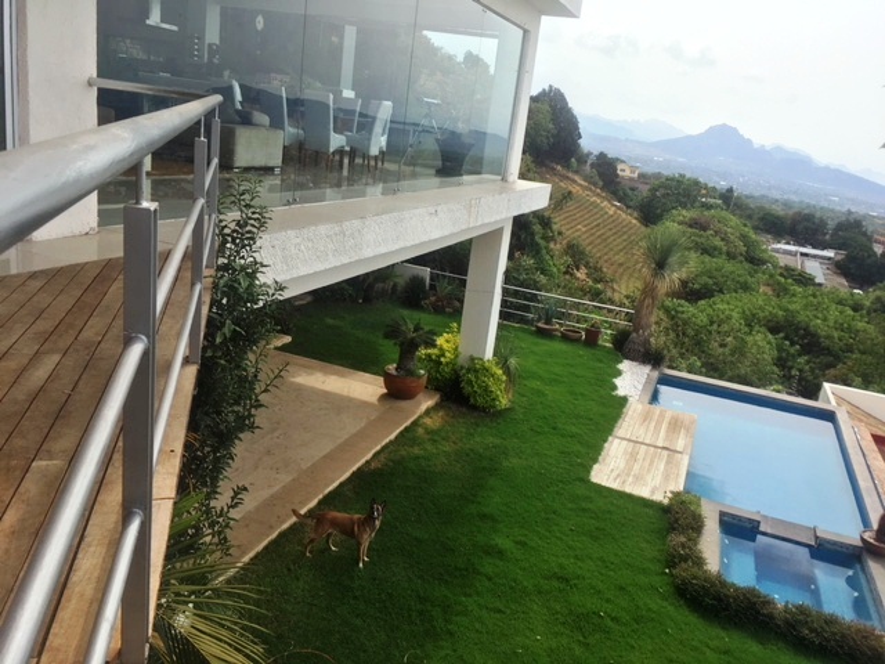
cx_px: 442
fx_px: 741
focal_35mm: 29
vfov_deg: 48.2
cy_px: 332
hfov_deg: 61.7
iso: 25
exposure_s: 1/1166
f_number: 2.2
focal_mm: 4.15
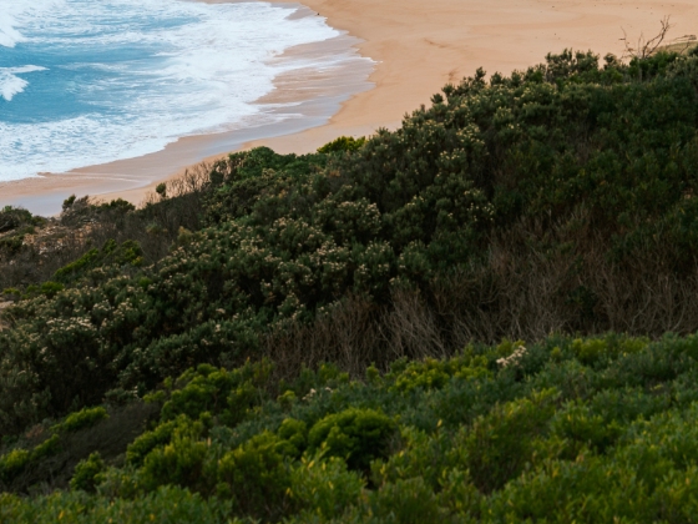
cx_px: 464
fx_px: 4698
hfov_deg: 8.5
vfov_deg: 6.4
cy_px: 43
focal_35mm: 233
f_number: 5.6
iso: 200
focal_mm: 110
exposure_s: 1/550
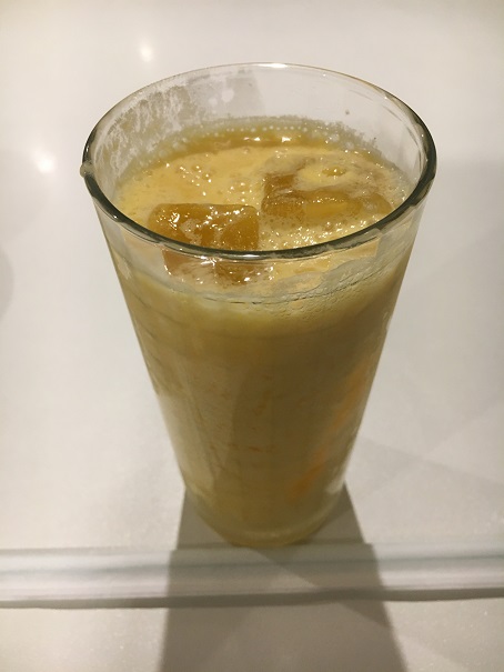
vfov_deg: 61.6
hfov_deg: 48.2
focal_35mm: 29
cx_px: 252
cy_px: 336
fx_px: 563
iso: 100
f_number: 2.2
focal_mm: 4.15
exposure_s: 1/30
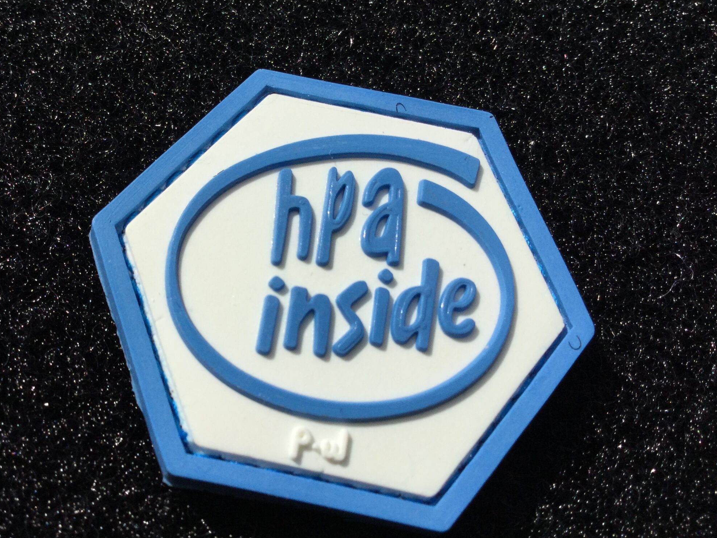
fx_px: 829
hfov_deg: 46.3
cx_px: 261
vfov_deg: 36.0
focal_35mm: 40
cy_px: 275
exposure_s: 1/3268
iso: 25
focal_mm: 3.3
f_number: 2.4
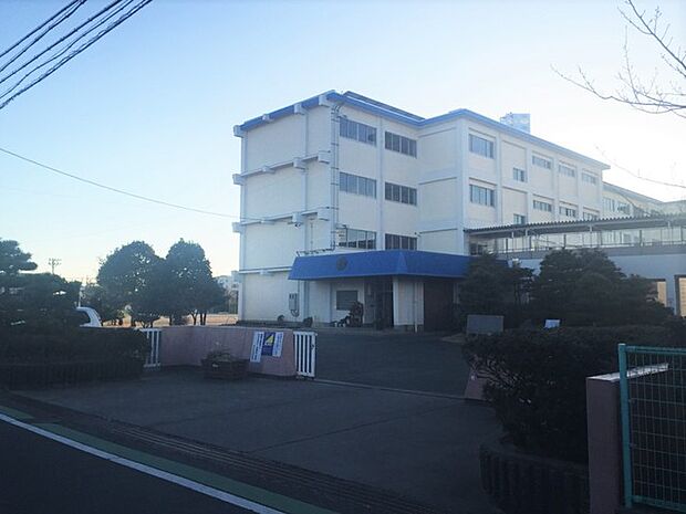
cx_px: 343
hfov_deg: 61.7
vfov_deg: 48.2
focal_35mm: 29
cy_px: 257
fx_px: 575
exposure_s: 1/964
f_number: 2.2
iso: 32
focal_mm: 4.15
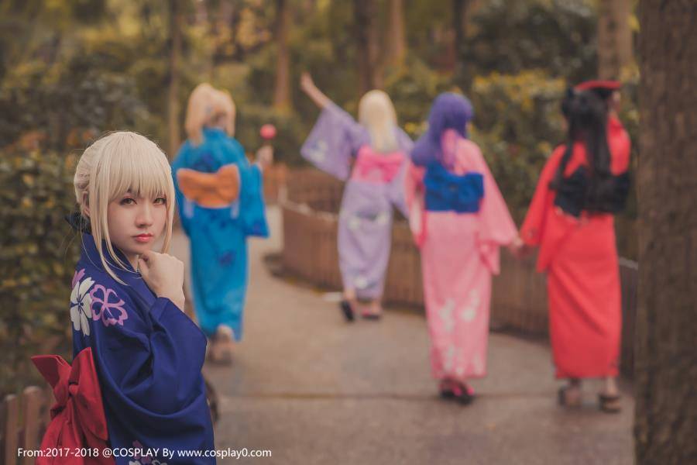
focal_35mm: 85
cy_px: 232
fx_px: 1646
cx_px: 348
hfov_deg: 23.9
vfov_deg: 16.1
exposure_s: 1/125
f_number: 3.5
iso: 500
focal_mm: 85
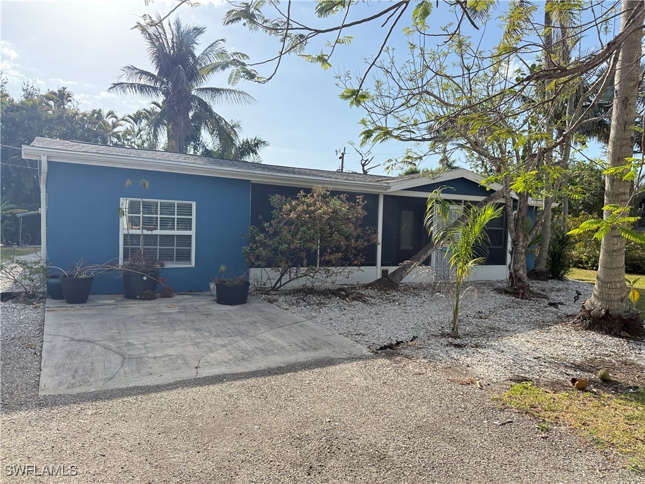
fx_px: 447
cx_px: 322
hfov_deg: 71.6
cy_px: 242
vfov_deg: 56.8
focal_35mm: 24
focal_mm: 6.76
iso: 100
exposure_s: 1/3145
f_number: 1.78
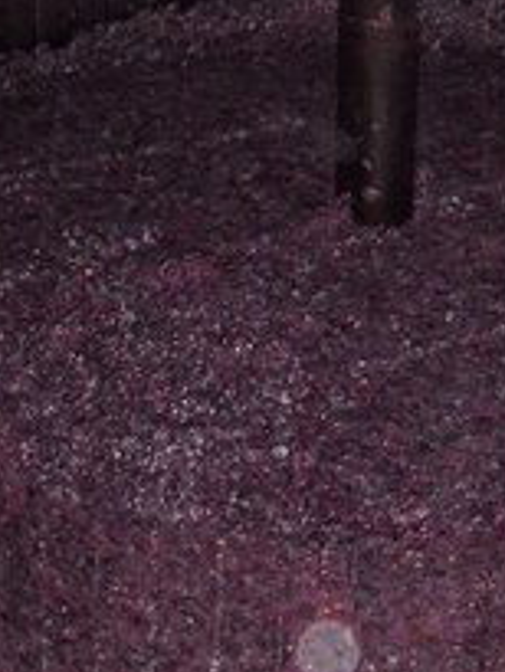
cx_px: 341
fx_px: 2215
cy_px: -52
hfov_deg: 13.0
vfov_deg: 16.8
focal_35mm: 114
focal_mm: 6.6
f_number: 3.5
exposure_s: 1/45
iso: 400
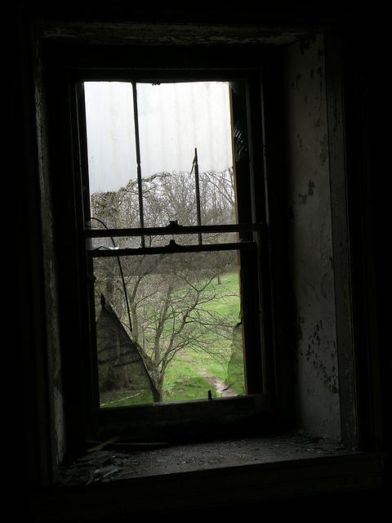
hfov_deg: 24.0
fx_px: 921
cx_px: 196
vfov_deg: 31.7
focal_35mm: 61
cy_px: 262
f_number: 5.9
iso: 50
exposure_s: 1/105
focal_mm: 12.6
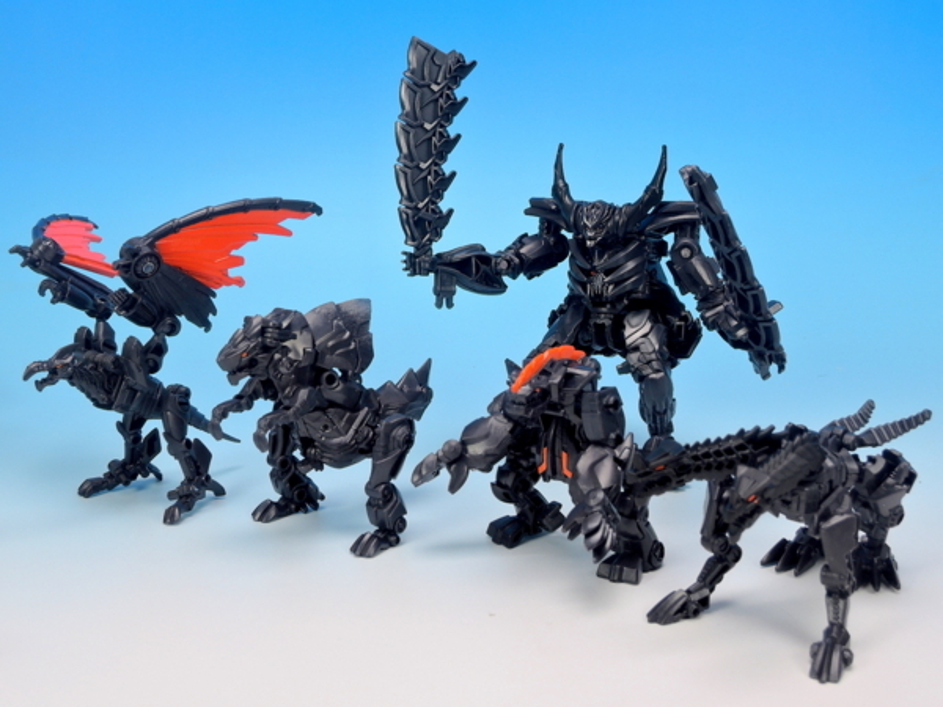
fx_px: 1362
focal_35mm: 50
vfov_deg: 29.1
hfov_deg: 38.2
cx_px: 472
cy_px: 354
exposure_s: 1/1.6
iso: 80
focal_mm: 10.7
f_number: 5.6
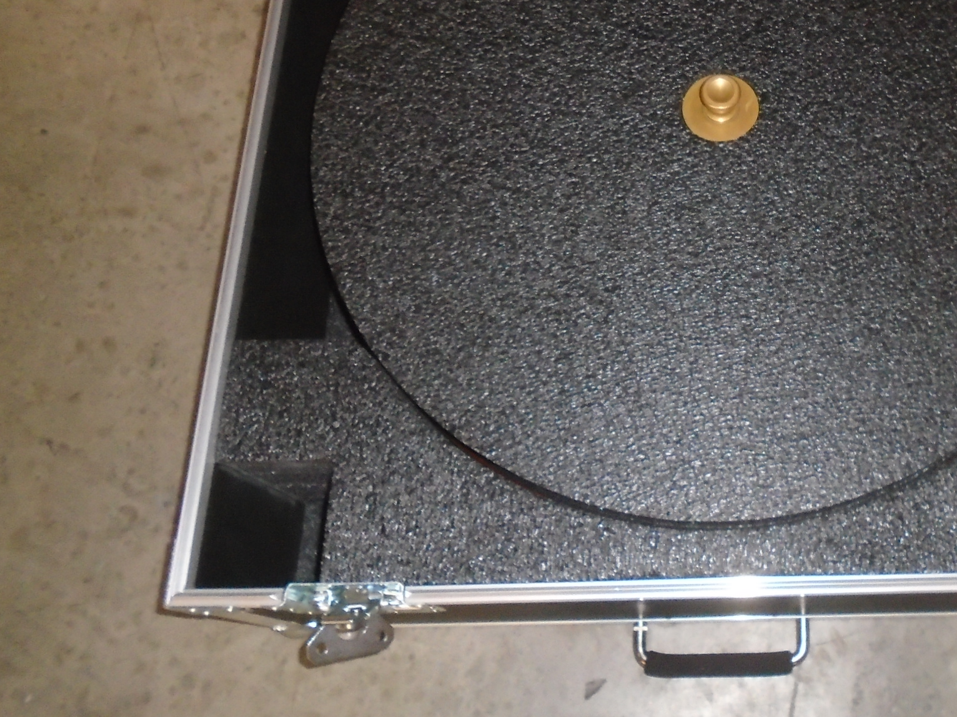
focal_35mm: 44
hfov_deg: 40.9
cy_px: 142
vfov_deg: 32.0
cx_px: 782
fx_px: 1216
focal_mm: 4.6
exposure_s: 1/30
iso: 400
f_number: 3.2
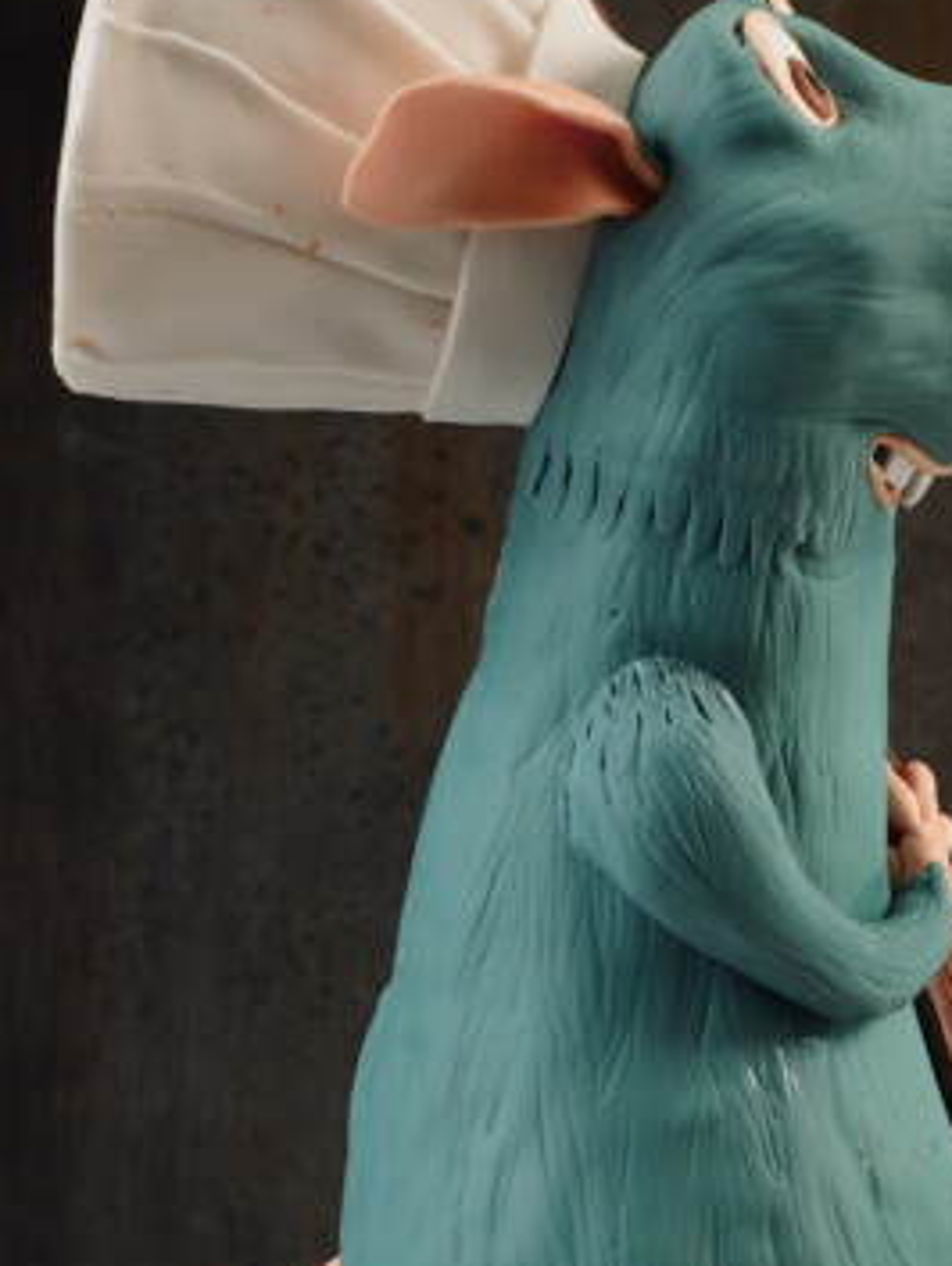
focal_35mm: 120
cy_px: 542
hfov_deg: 12.3
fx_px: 4395
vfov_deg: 16.4
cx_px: 698
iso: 200
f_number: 2.8
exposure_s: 1/80
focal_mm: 29
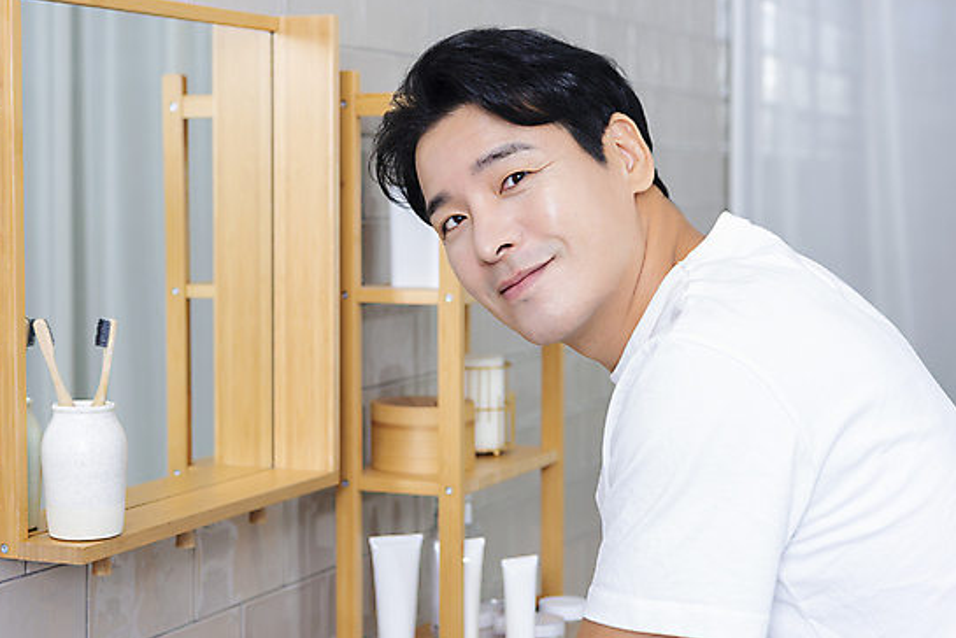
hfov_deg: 26.3
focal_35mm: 77
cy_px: 301
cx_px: 458
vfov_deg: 17.7
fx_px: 2046
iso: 100
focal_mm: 70
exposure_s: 1/100
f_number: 5
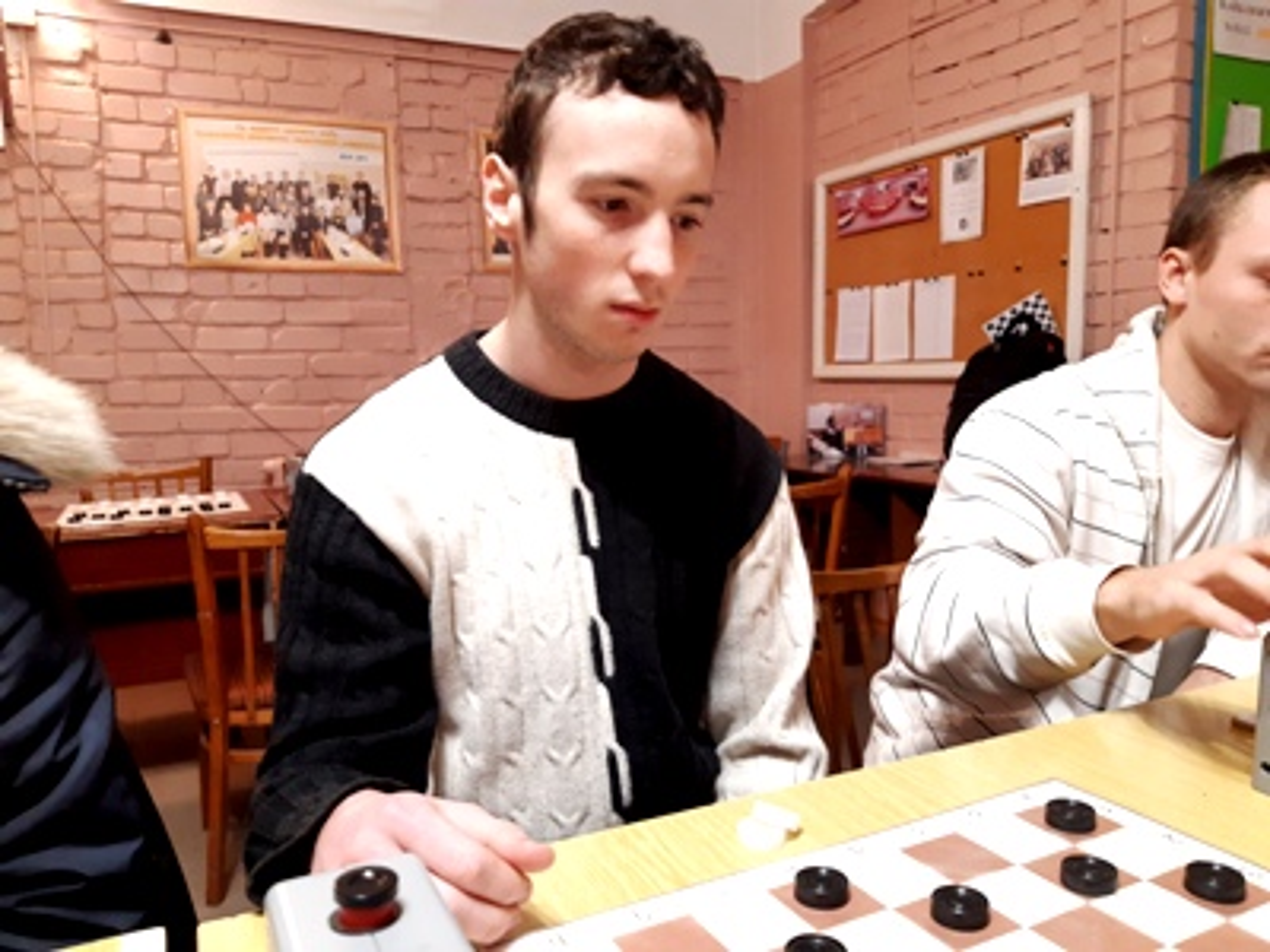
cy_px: 476
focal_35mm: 26
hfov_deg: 67.3
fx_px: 954
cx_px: 635
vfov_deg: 53.1
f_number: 1.7
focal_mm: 3.92
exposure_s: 1/50
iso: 250
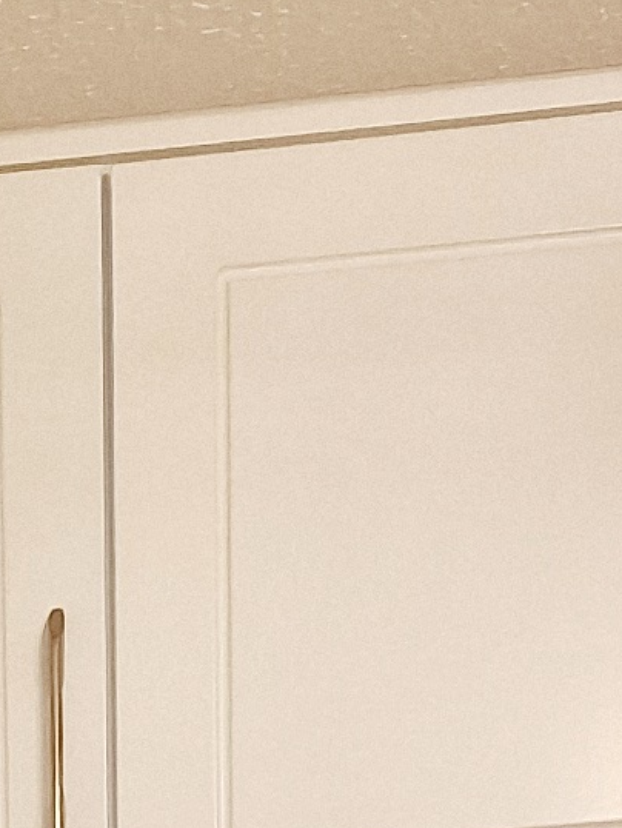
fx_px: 4094
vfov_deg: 9.2
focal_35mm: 171
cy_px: 2498
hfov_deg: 8.5
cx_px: -359
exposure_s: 1/100
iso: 400
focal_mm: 6.4
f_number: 1.8
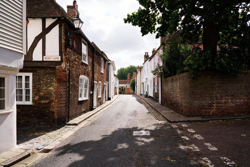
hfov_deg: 73.7
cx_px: 125
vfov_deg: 53.1
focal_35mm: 24
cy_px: 84
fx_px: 167
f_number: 8
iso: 100
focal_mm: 24
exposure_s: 1/200
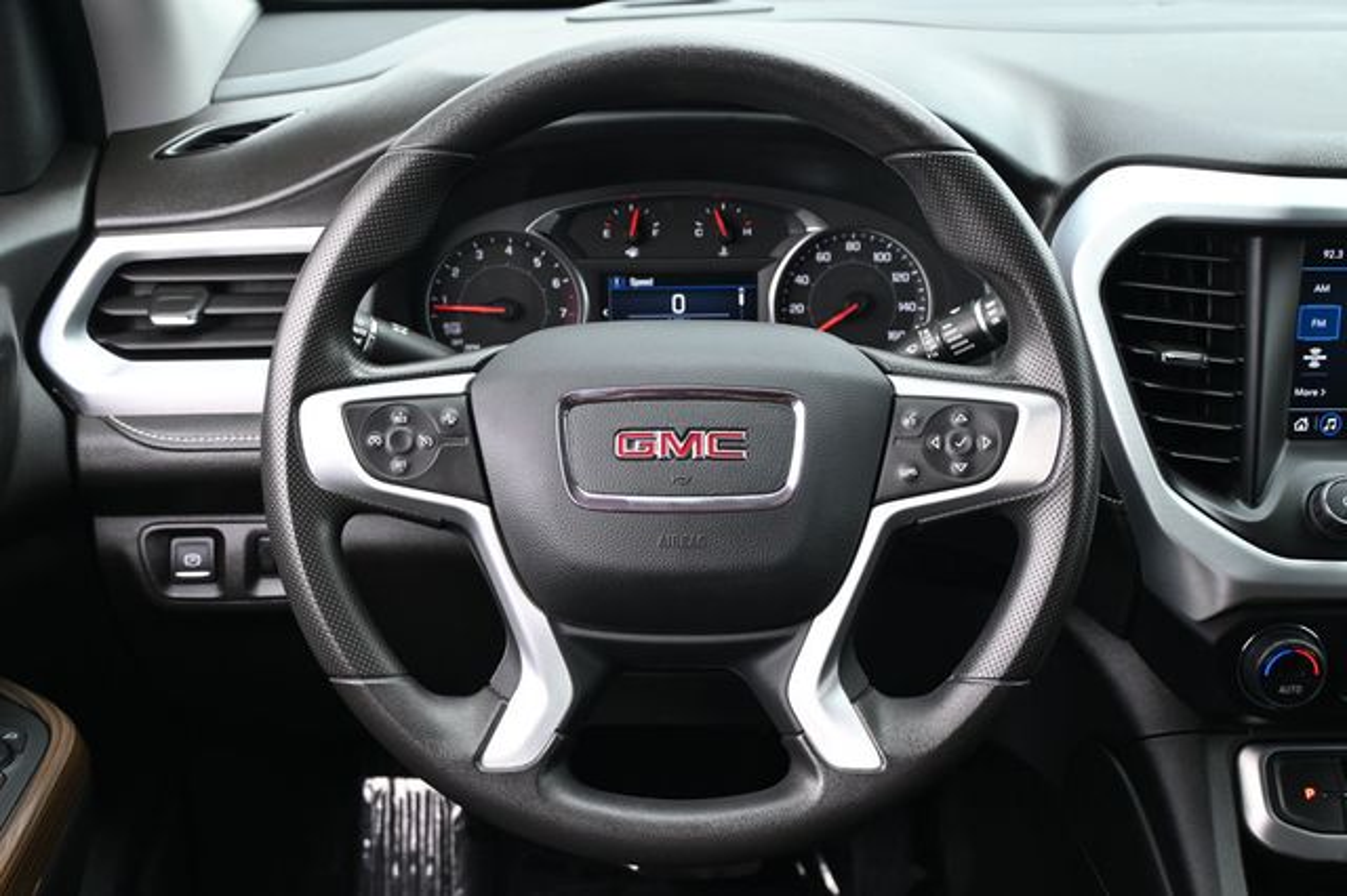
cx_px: 674
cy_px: 448
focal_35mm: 44
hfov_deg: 45.0
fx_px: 1627
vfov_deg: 30.8
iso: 720
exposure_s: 1/125
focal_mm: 29
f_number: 4.8
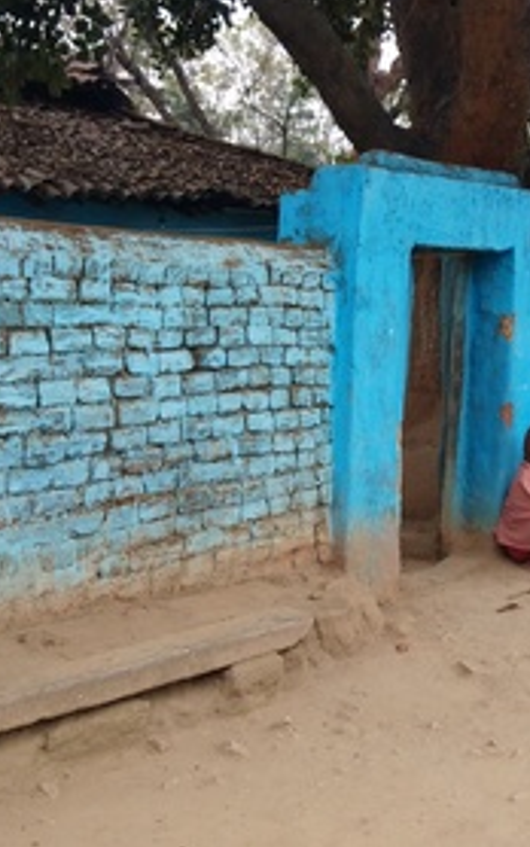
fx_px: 970
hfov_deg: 29.7
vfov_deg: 47.2
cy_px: 416
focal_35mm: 42
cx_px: 439
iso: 161
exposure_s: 1/100
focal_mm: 3.55
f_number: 2
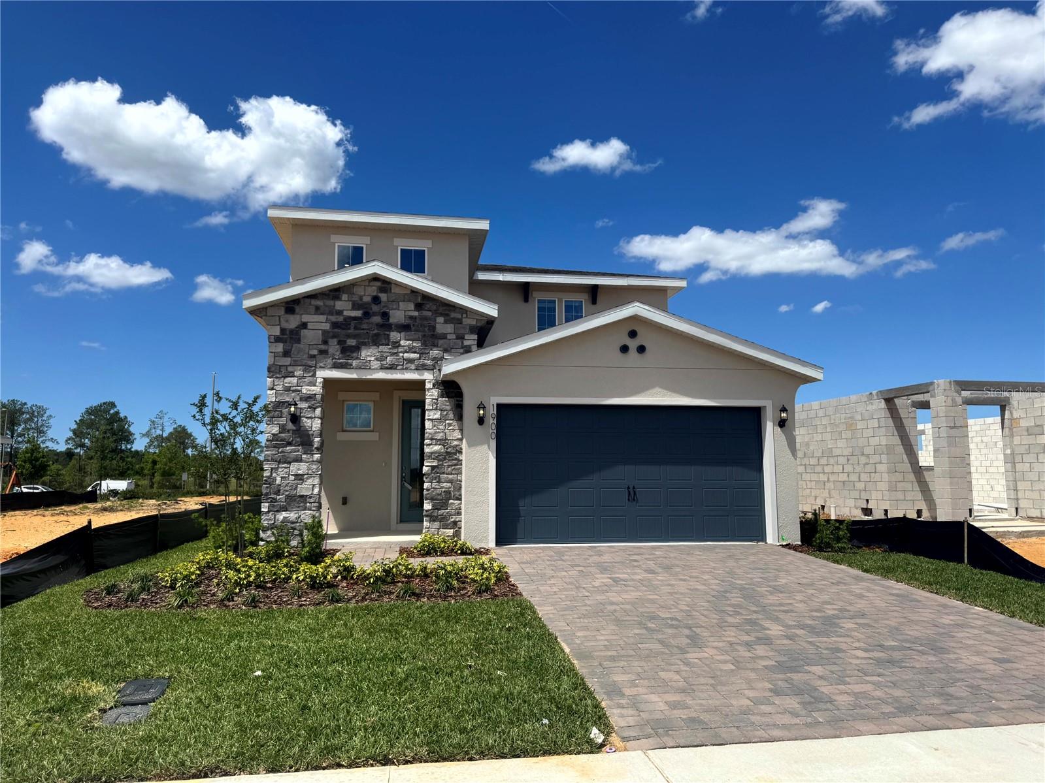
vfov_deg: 56.8
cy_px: 392
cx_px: 522
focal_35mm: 24
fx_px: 724
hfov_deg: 71.6
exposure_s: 1/6410
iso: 80
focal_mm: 6.76
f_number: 1.78
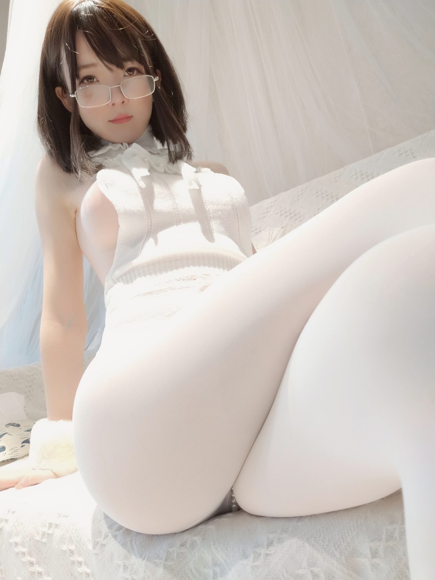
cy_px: 290
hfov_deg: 54.9
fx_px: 419
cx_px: 218
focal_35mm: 25
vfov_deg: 69.4
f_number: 1.8
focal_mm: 4.36
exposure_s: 1/33
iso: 100
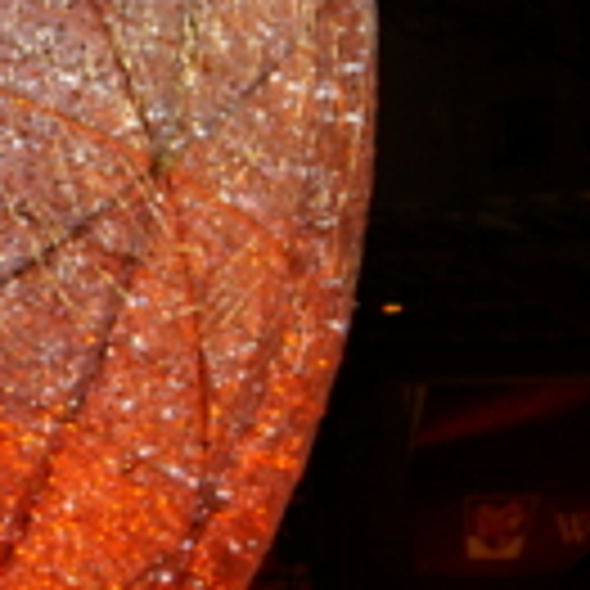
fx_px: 4146
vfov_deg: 8.1
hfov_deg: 7.9
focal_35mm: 215
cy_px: 101
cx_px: -491
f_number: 2
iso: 250
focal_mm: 35
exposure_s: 1/60
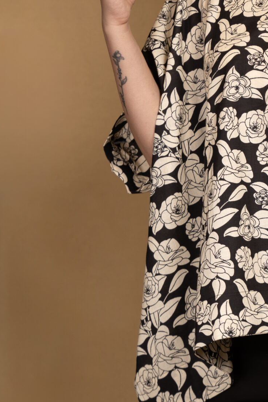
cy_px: 106
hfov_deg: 8.3
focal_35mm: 164
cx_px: 312
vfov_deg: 12.5
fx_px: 1831
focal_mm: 70
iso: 1000
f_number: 4.5
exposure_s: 1/100
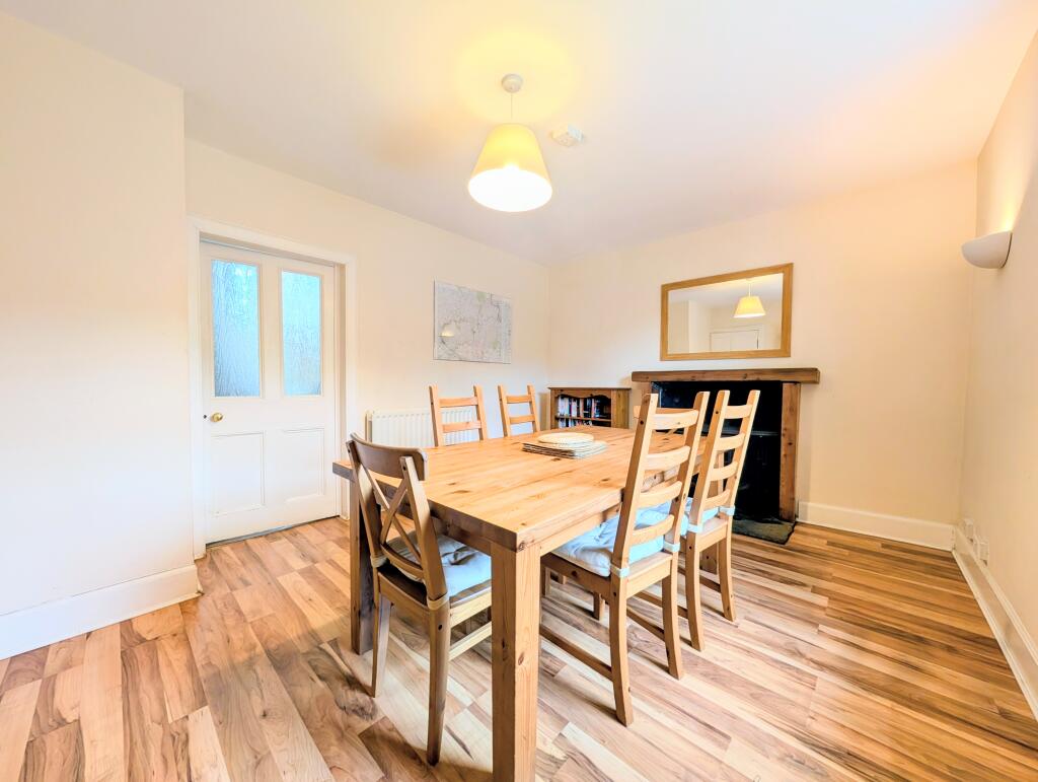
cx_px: 519
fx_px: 360
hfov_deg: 110.5
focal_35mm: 12
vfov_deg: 94.6
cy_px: 391
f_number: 1.7
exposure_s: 1/90.4
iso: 88
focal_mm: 2.02
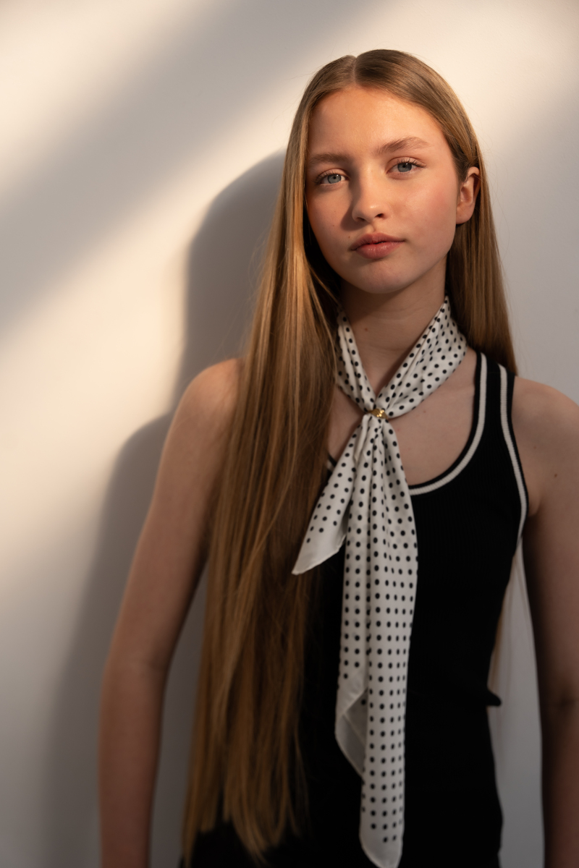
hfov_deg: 29.9
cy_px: 434
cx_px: 290
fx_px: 1086
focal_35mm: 45
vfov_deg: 43.6
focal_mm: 45
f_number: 4
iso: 80
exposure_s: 1/250
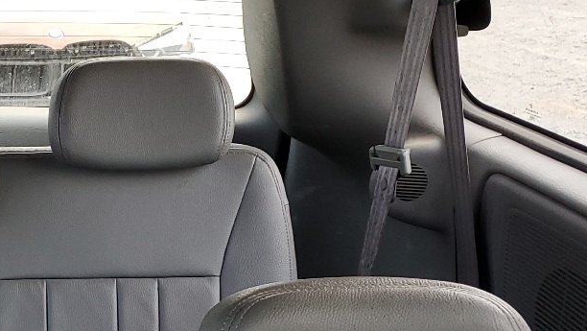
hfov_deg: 25.9
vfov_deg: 15.8
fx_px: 1152
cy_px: 392
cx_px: -96
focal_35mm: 74
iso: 74
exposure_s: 1/60.2
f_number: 1.5
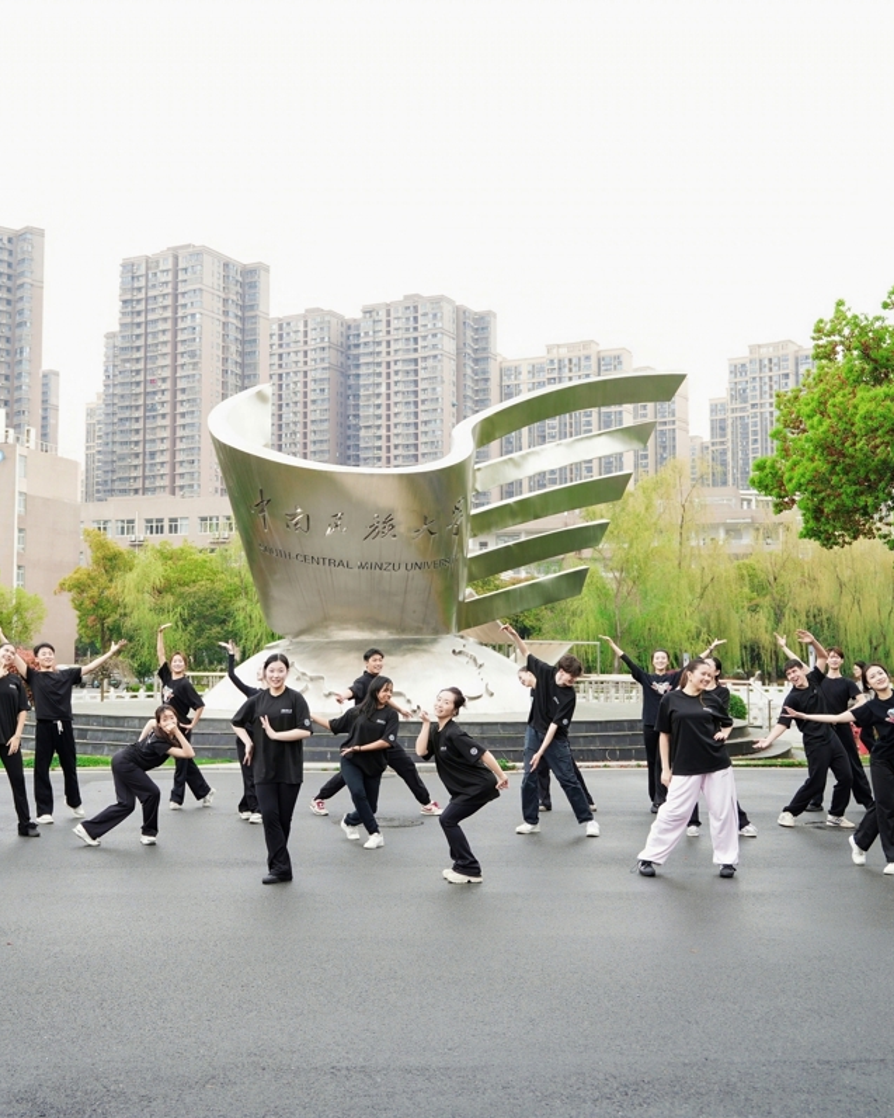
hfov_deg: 35.4
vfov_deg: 43.8
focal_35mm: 42
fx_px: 1388
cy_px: 560
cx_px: 317
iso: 160
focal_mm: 29.7
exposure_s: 1/500
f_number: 2.8
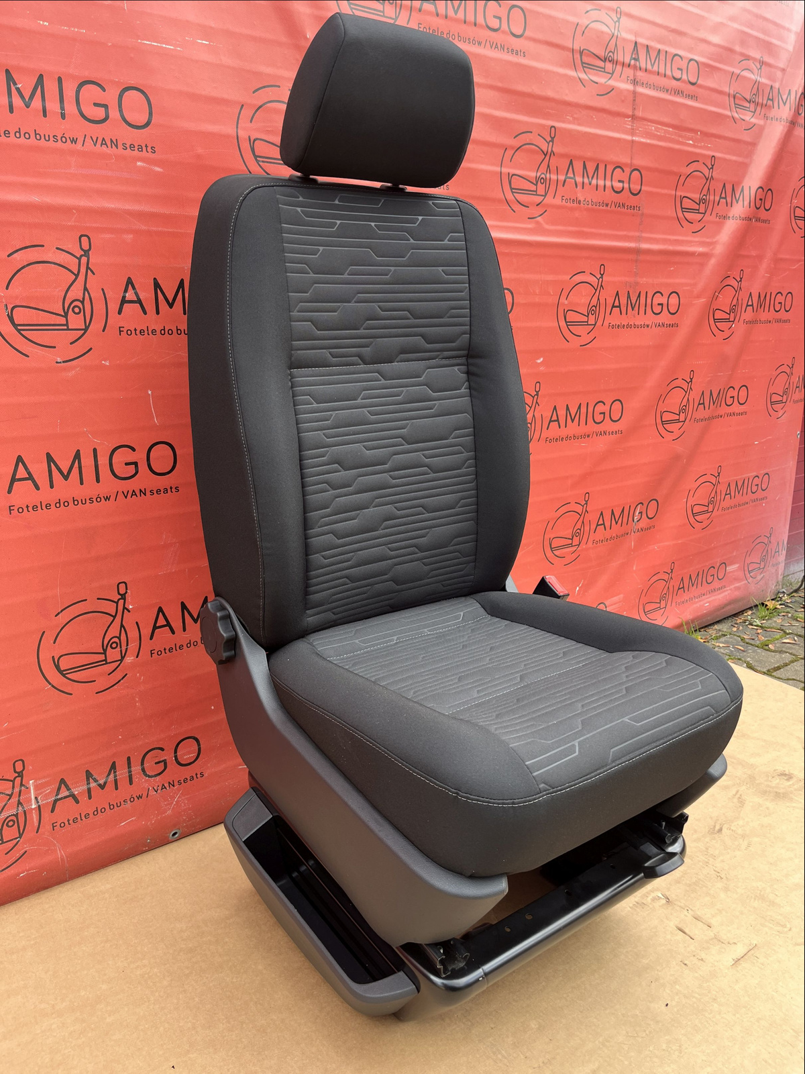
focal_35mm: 26
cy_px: 537
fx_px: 806
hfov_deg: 53.1
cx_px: 402
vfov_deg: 67.3
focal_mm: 5.1
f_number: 1.6
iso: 40
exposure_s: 1/121
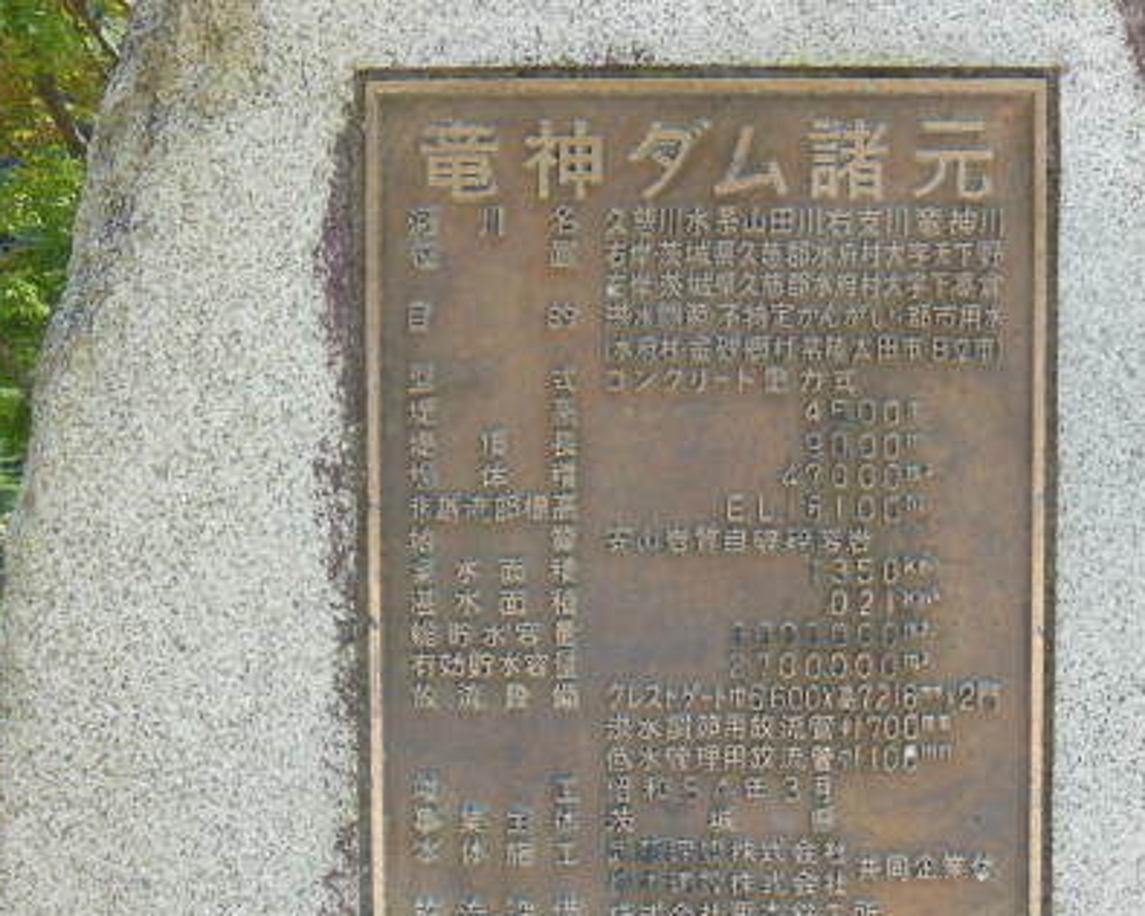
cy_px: 520
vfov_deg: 35.6
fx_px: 1423
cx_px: 690
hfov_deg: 43.6
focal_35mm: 42
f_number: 3.9
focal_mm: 6
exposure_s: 1/250
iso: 125
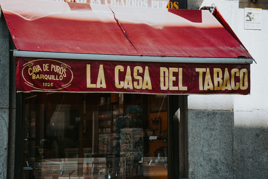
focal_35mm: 94
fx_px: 700
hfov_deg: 21.7
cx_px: 134
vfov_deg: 14.6
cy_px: 90
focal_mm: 94
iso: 125
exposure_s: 1/100
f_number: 4.5
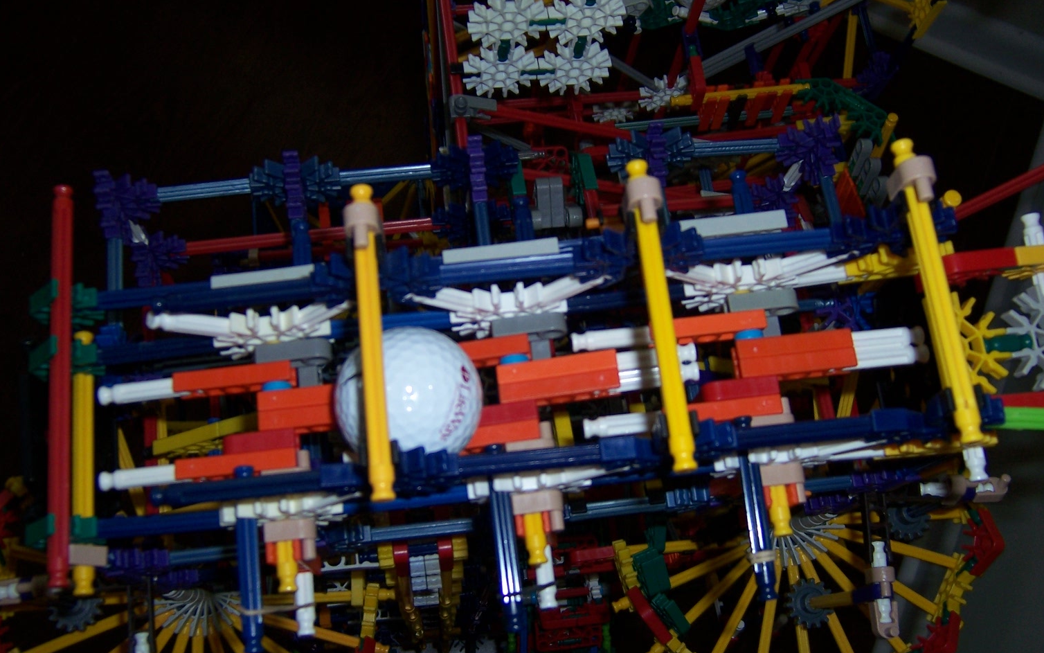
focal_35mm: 36
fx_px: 1024
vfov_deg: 35.3
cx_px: 509
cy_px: 368
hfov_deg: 54.0
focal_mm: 5.5
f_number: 2.8
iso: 80
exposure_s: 1/60
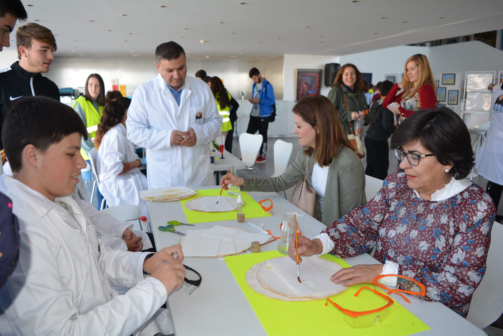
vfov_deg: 48.0
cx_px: 252
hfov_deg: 67.3
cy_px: 168
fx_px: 378
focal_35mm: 27
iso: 400
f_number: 4
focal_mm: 18
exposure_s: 1/200
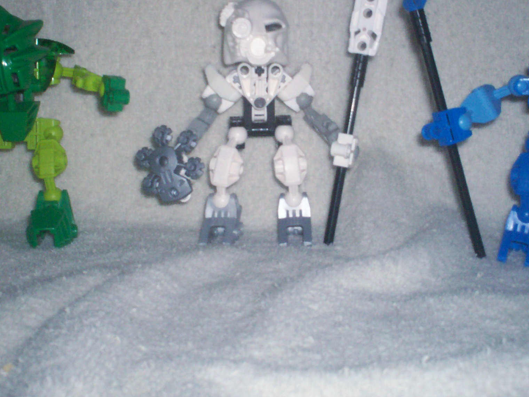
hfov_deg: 31.7
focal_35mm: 61
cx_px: 273
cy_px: 107
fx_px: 932
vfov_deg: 23.8
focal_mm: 6
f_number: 4.5
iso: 140
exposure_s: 1/60
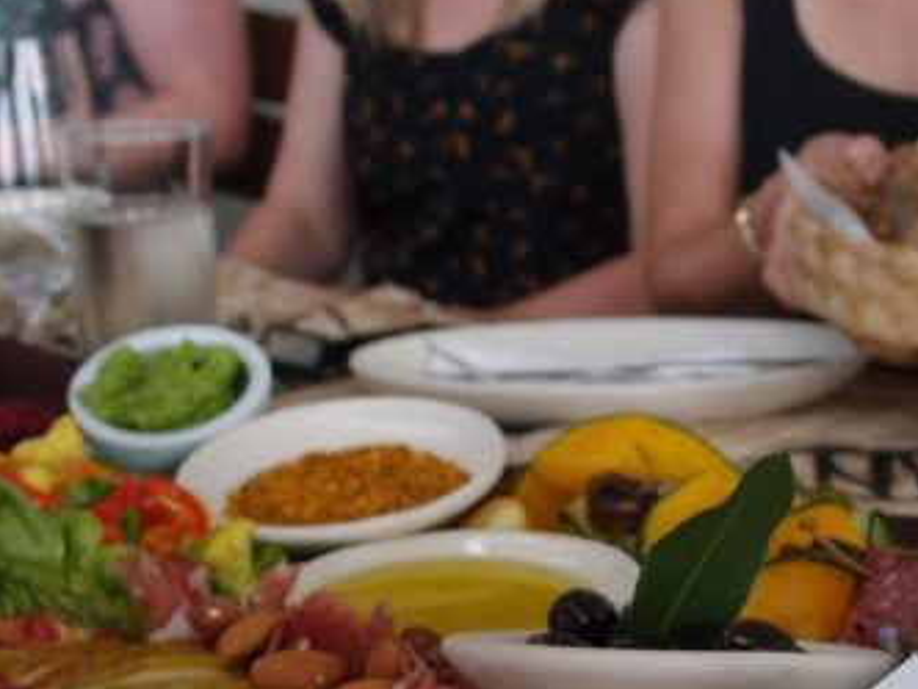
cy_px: 683
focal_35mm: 77
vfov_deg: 18.6
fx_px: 2042
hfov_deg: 25.3
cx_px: 570
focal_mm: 6.87
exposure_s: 1/100
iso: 100
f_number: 2.2
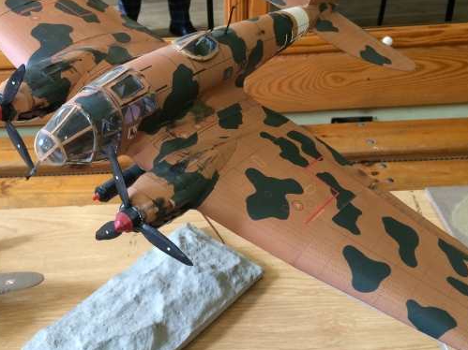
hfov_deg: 41.7
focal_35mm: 45
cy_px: 139
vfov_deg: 32.1
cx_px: 173
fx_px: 608
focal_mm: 4.12
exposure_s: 1/30
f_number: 2.2
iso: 100
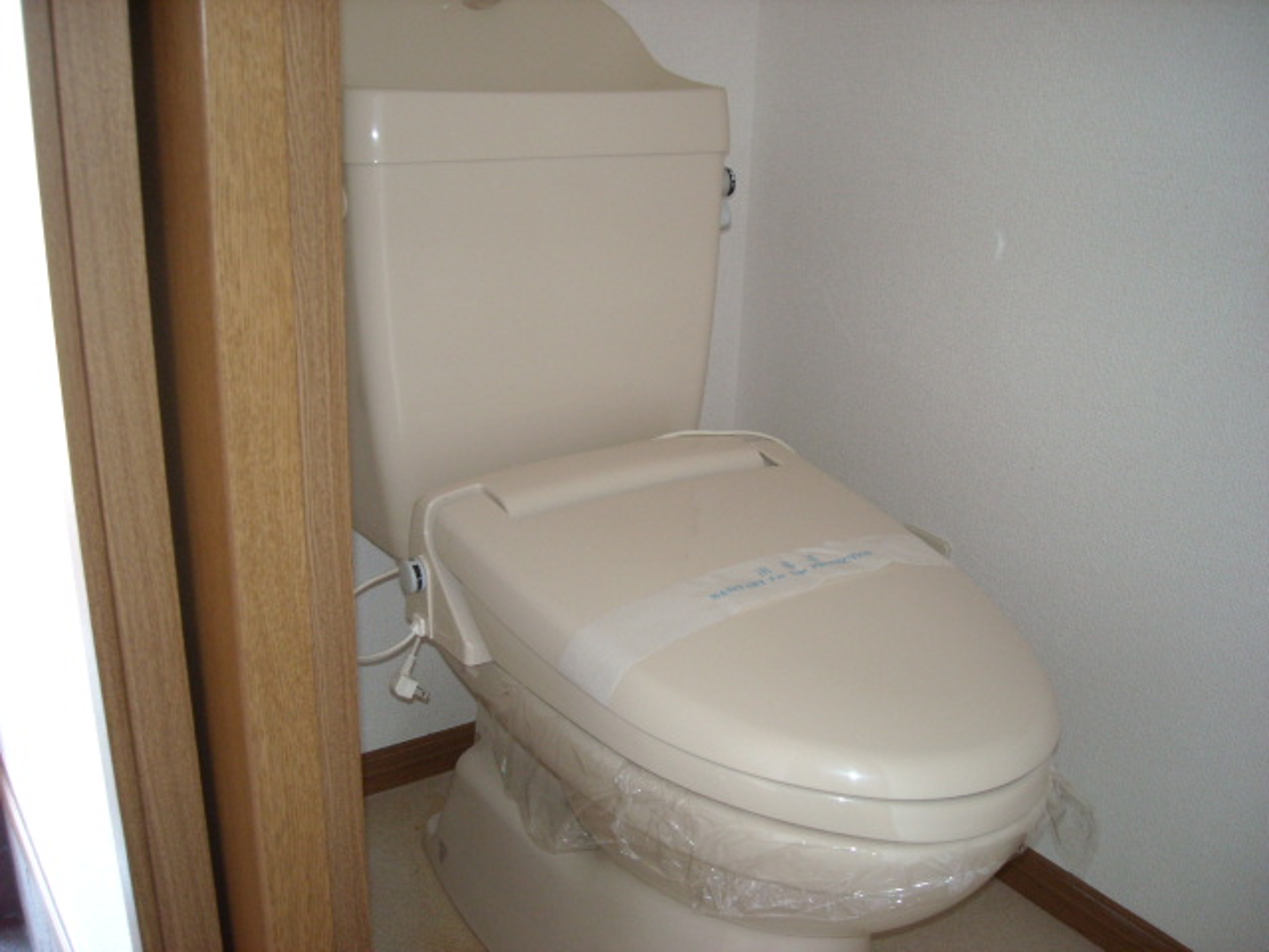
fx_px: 1283
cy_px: 476
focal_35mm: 35
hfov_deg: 52.6
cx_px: 634
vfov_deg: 40.7
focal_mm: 5.7
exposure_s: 1/30
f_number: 2.8
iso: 200
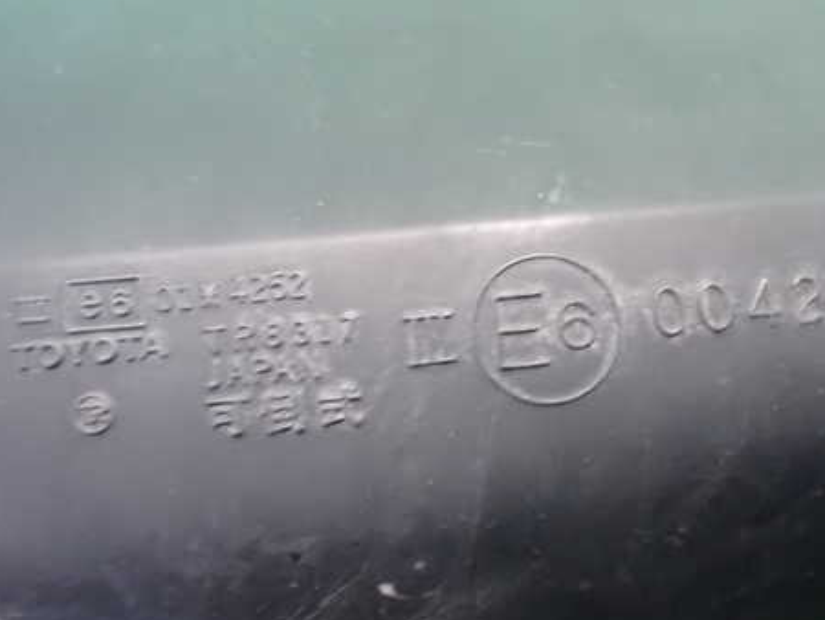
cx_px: 455
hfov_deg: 46.7
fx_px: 954
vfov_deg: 36.0
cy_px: 310
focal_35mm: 40
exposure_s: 1/25
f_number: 2.3
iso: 1600
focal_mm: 5.4
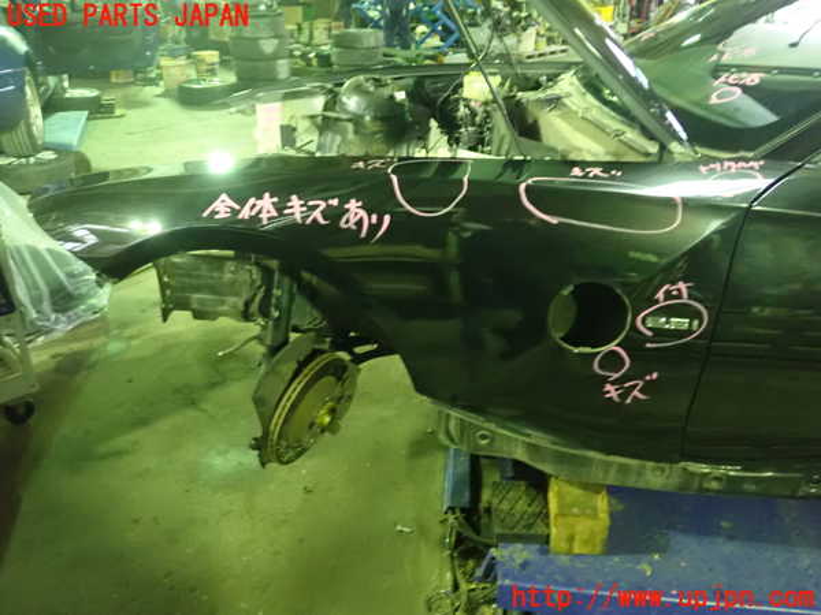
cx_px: 410
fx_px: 712
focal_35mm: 30
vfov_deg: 46.8
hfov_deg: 60.0
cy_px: 308
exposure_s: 1/25
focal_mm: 5.5
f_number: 2.3
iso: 1600
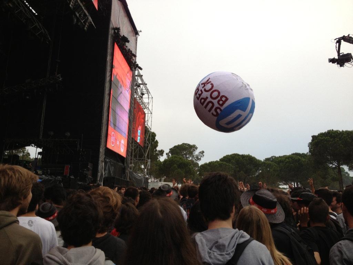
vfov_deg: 40.7
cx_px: 176
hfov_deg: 52.6
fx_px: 357
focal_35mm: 35
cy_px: 132
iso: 80
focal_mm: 4.28
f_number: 2.4
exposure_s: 1/120
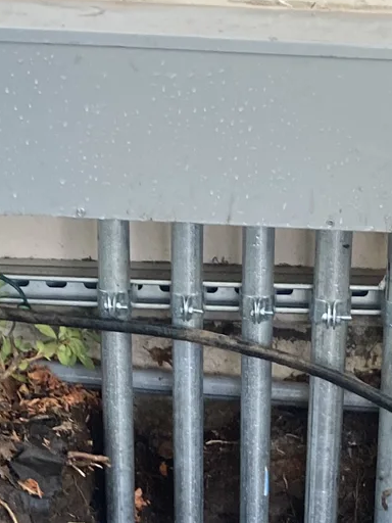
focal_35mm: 104
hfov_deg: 14.2
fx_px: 1570
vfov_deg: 17.2
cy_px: 773
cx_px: 299
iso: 125
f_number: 1.8
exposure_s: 1/104
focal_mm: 4.25
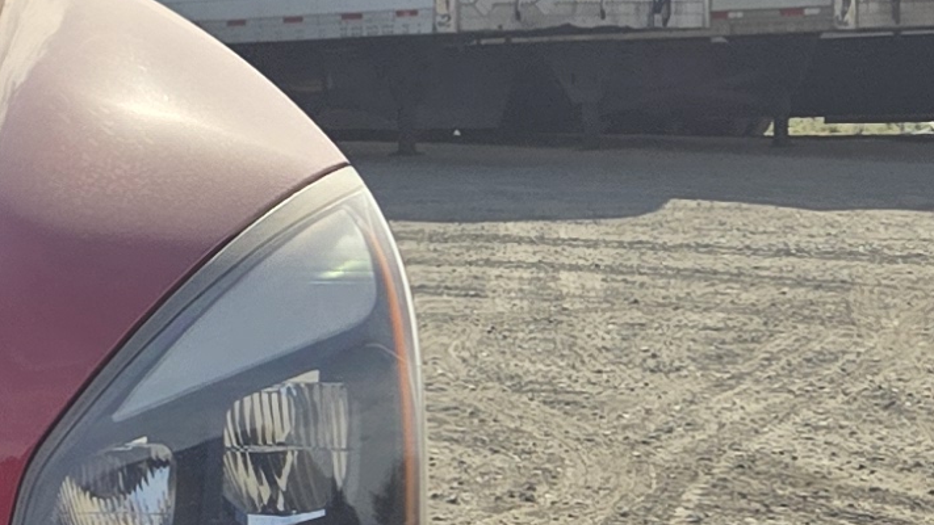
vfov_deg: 8.6
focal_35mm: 141
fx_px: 3492
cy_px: 186
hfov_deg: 12.8
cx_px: -1060
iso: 25
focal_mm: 5.4
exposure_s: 1/3291
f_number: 1.8
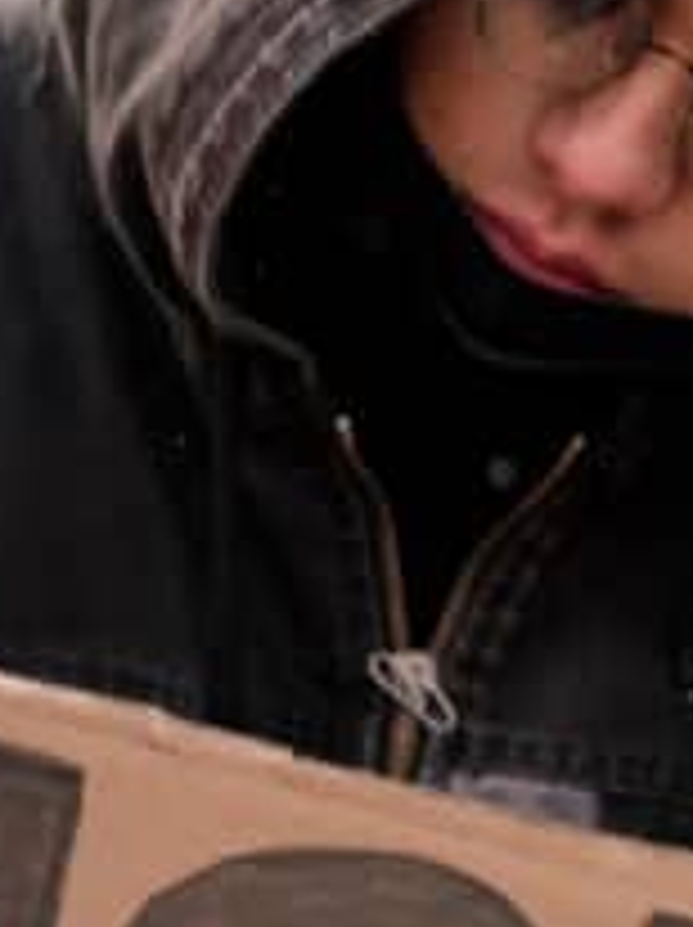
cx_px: 1732
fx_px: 25598
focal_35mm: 957
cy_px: 169
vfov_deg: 2.1
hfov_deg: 1.5
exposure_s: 1/1250
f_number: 2.8
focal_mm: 200
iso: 1600
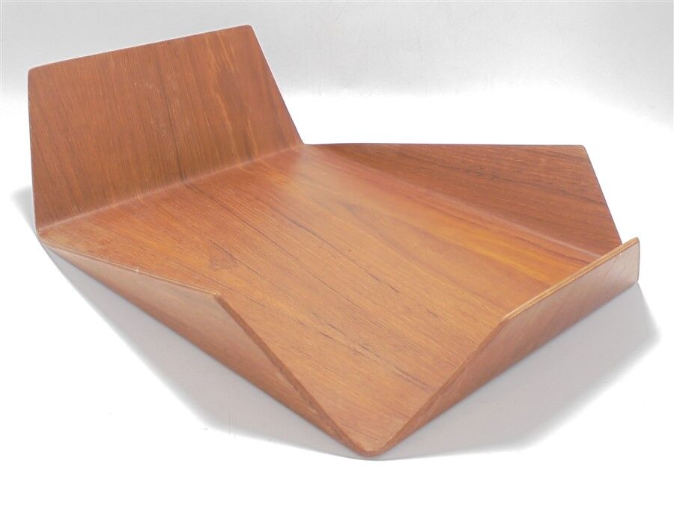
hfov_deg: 43.9
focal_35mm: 43
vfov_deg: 33.6
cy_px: 252
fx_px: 837
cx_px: 337
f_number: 4.5
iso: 160
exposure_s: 1/30
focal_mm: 7.8
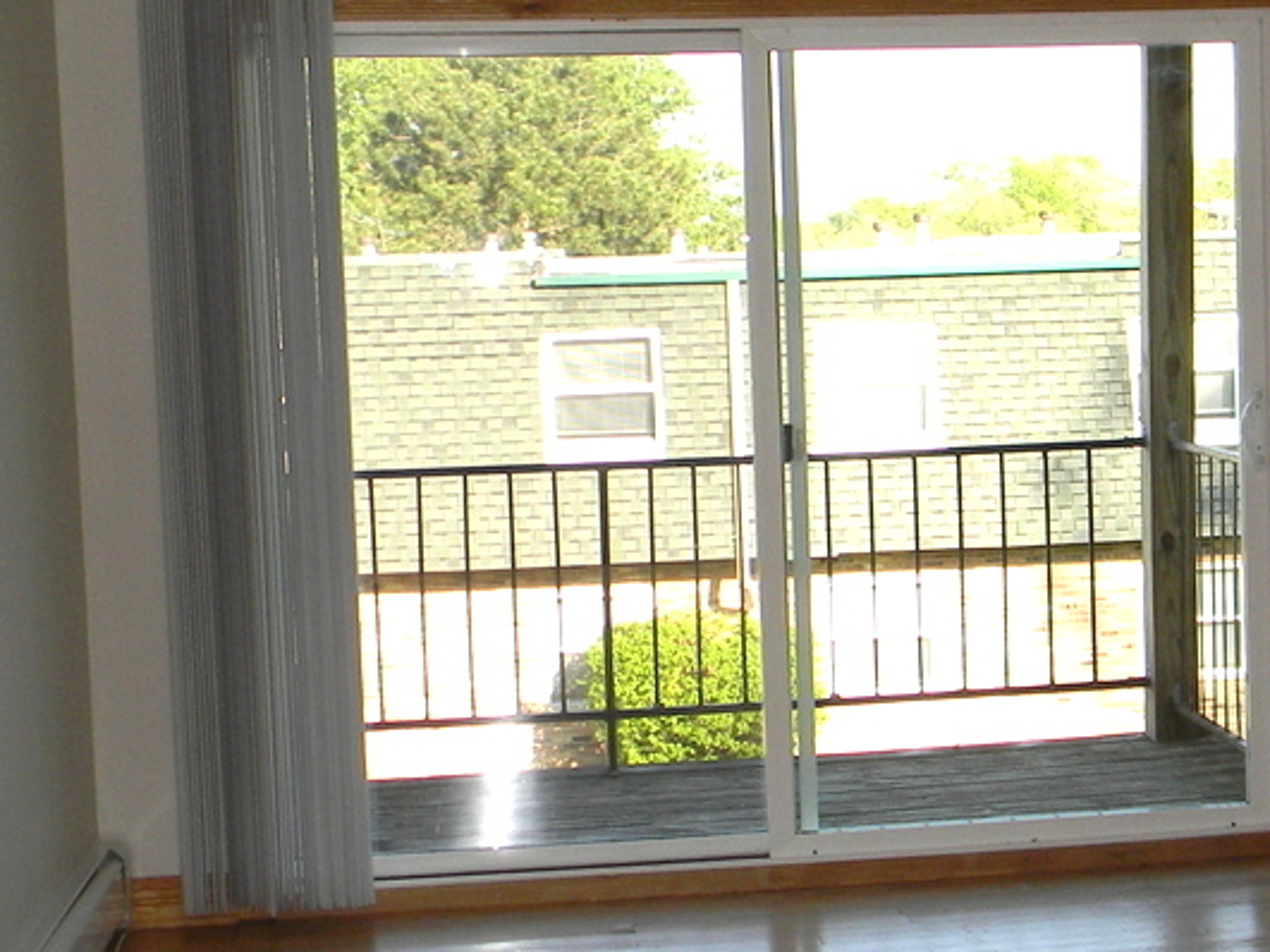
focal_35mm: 76
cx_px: 993
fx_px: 2788
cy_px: 486
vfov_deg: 19.4
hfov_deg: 25.3
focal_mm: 5
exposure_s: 1/160
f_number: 3.5
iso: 112
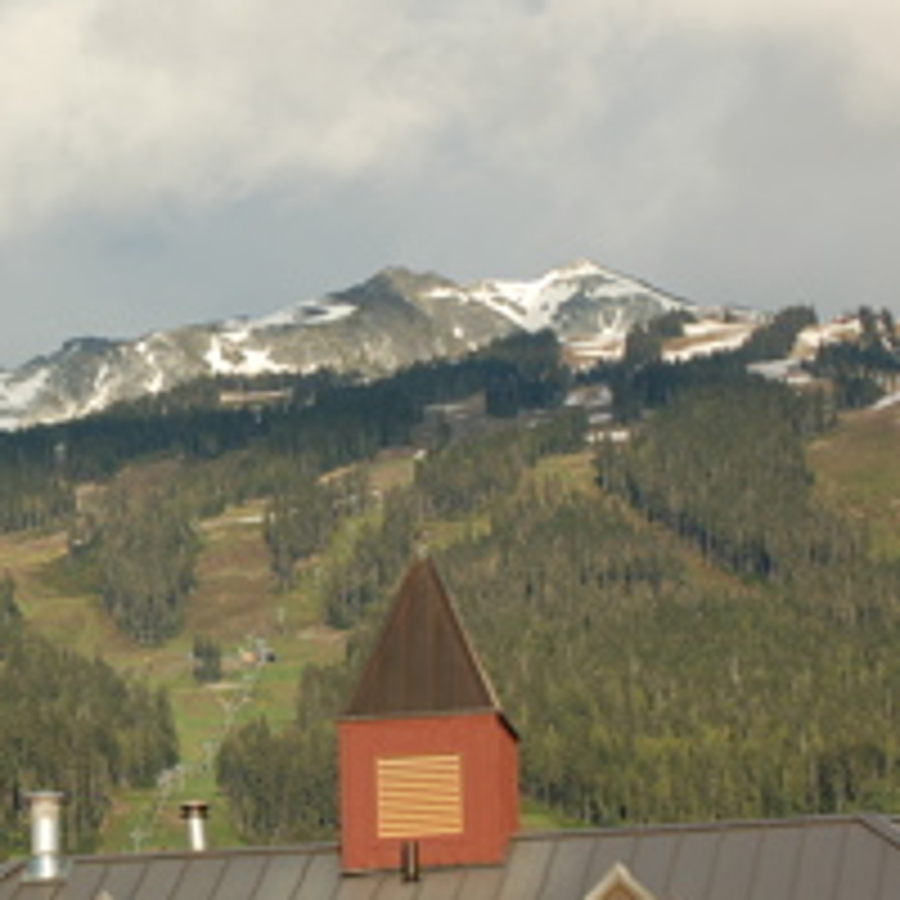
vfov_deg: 9.8
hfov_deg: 9.8
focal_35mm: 178
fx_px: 5236
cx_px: 68
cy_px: 506
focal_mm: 70
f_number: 10
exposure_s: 1/250
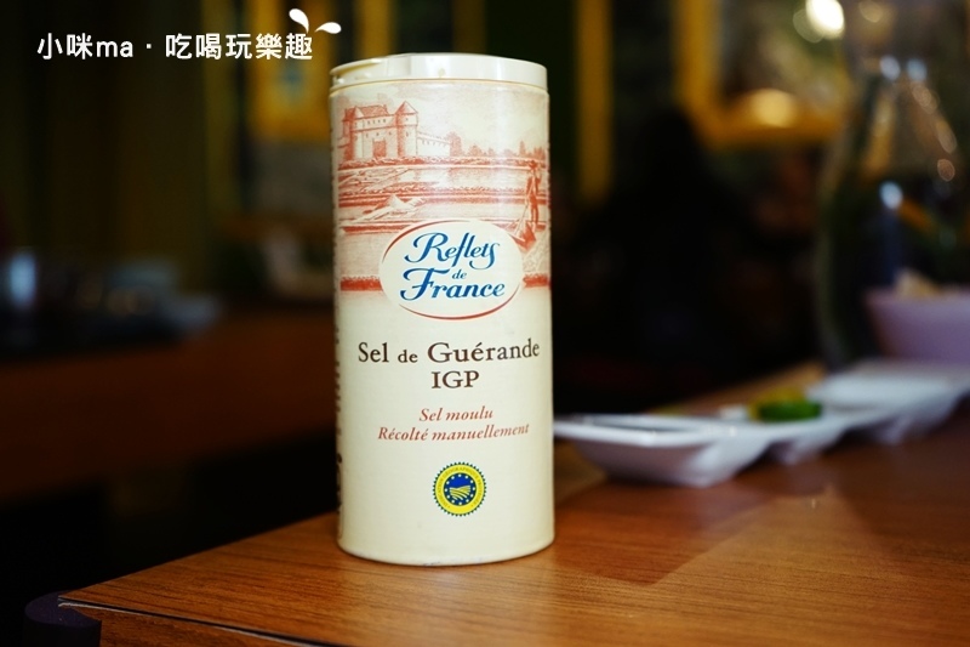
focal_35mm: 43
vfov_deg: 31.2
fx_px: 1158
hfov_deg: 45.4
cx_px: 485
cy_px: 324
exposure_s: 1/60
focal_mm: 43
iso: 1250
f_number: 4.5
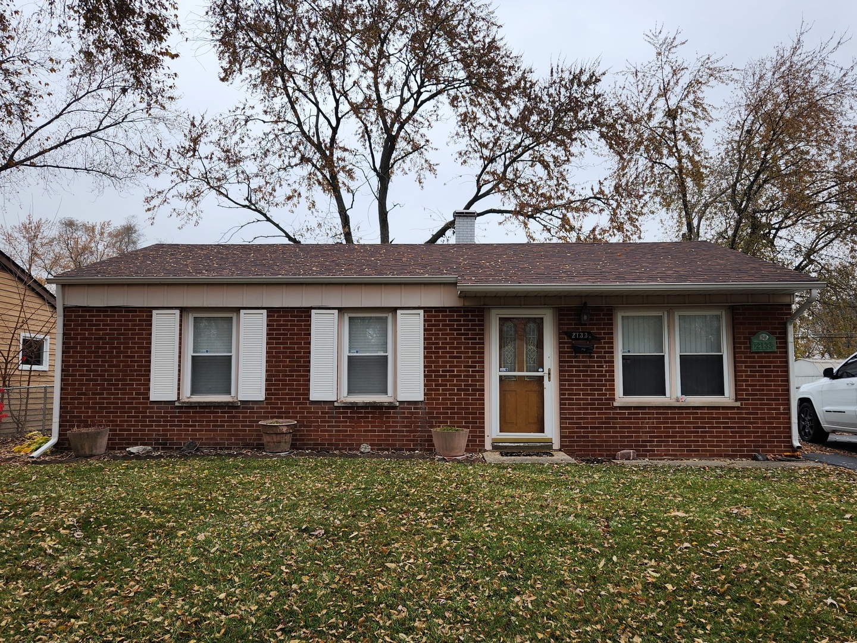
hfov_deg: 73.9
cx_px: 428
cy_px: 322
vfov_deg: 58.9
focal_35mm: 23
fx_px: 569
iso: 20
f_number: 1.8
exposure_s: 1/428
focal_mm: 5.4
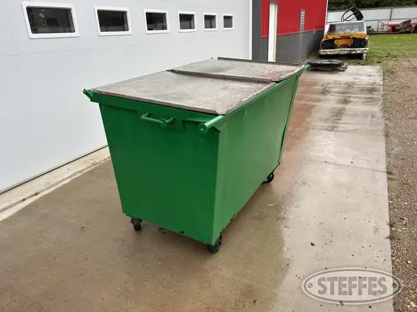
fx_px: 313
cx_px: 208
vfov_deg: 53.1
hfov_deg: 67.3
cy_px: 156
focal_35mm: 26
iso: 50
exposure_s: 1/743
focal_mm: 5.7
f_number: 1.5
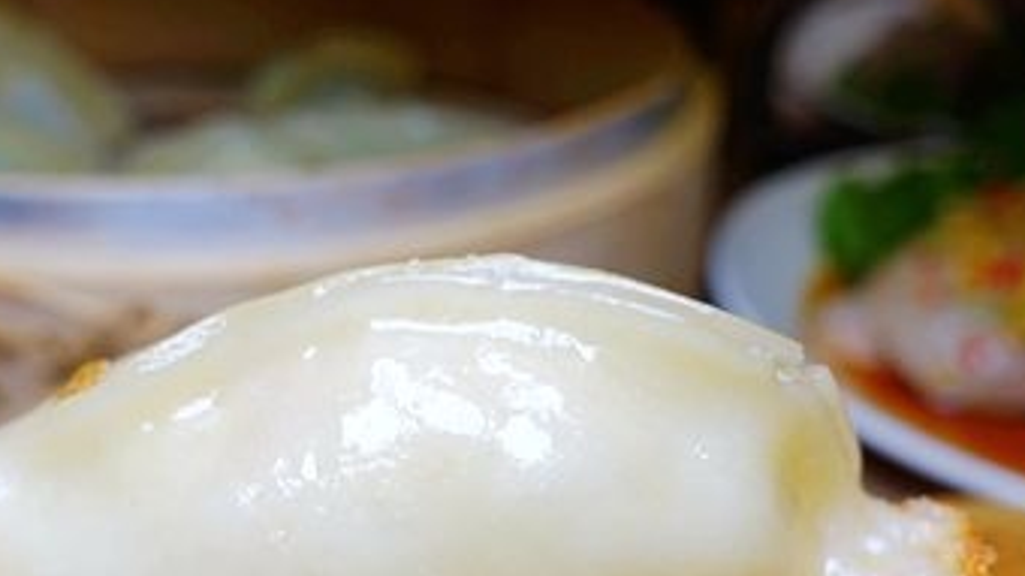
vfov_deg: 24.8
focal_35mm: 48
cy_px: 363
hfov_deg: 42.9
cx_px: 506
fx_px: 1304
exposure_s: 1/80
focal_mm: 8.8
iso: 125
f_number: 4
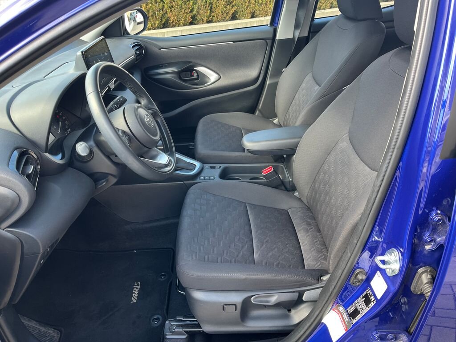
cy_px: 171
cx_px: 228
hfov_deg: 67.3
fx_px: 343
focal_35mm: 26
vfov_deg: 53.1
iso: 80
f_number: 1.6
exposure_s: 1/121
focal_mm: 5.1
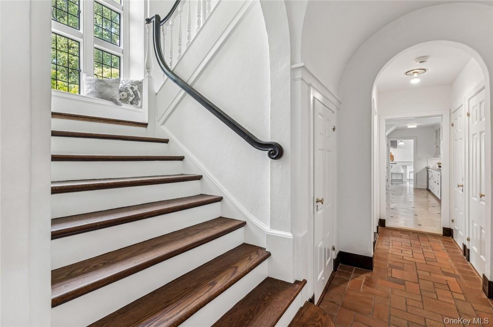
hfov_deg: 95.0
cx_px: 246
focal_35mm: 16
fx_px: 226
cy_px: 164
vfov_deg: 71.9
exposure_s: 1/1.25
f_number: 11
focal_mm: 16.5
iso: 200
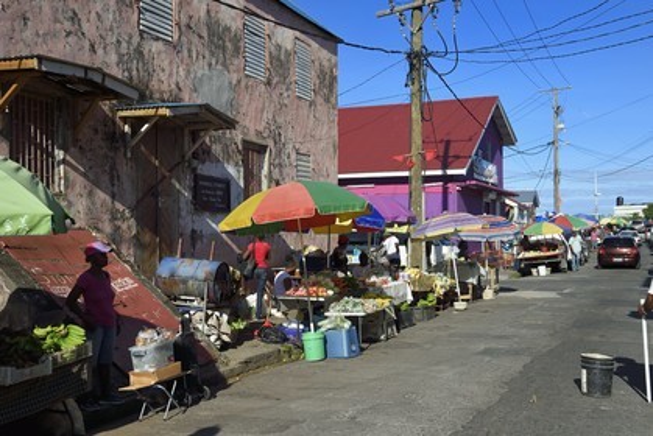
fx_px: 726
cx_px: 326
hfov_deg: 48.4
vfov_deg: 33.5
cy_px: 218
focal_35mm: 40
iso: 200
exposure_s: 1/320
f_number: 14
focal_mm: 40
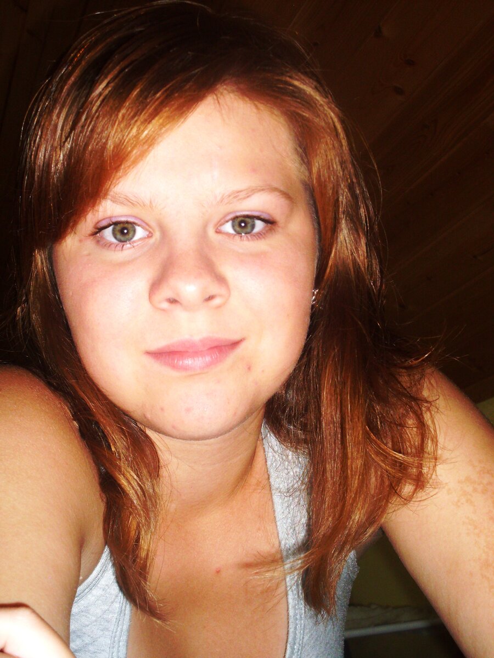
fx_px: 1142
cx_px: 247
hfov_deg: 24.4
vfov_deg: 32.2
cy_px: 329
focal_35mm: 60
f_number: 3.4
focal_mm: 9.9
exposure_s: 1/45
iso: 100
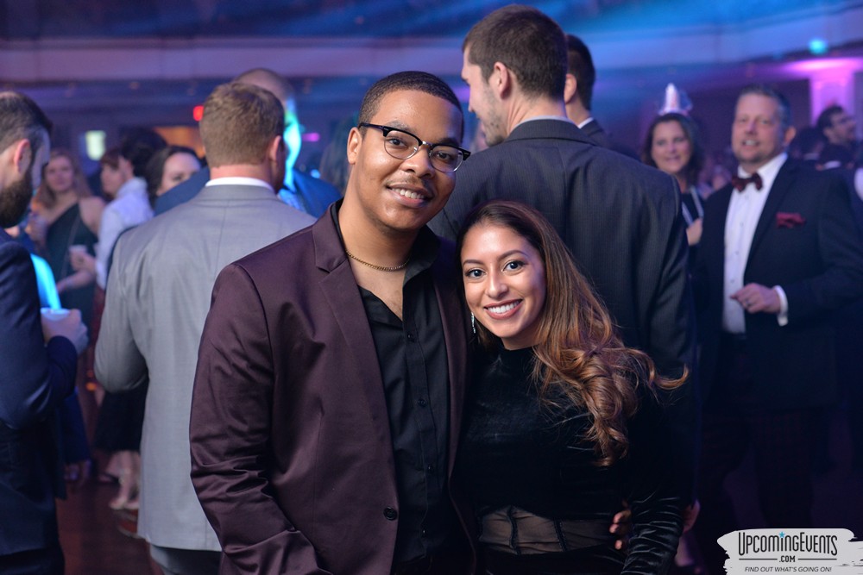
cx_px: 432
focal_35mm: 50
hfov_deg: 39.6
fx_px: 1199
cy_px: 288
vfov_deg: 27.0
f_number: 4.5
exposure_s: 1/80
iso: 2000
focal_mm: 50
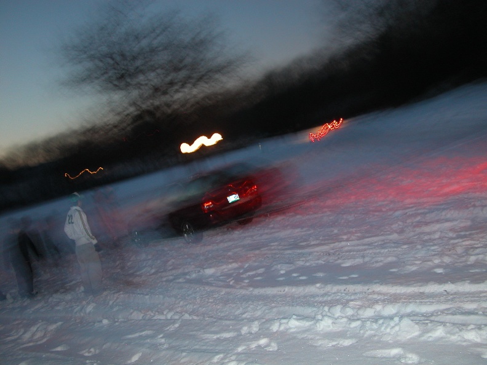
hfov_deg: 54.0
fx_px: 478
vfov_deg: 41.8
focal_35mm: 34
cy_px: 182
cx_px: 244
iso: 100
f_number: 2.8
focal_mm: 8.9
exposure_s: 2
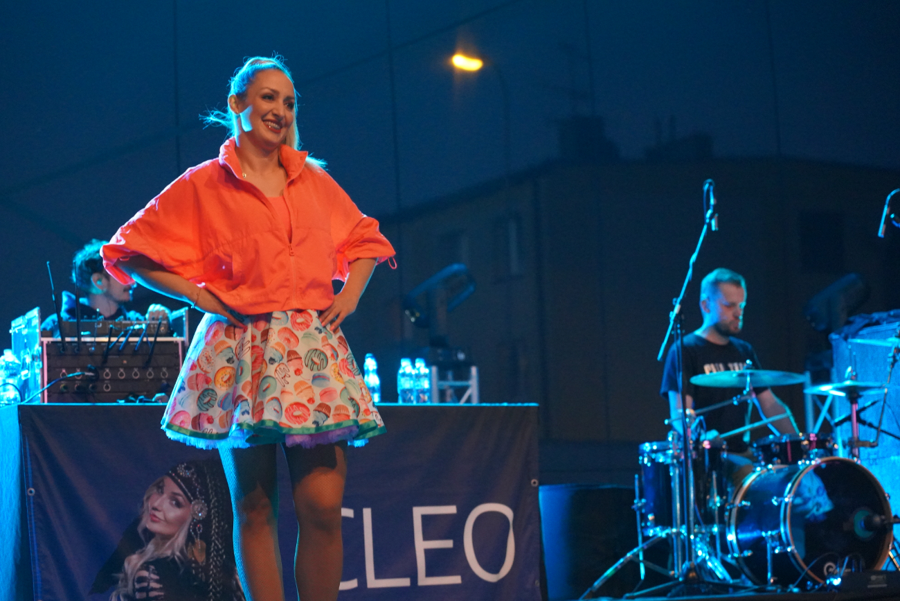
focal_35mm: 105
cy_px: 300
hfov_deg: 19.5
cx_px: 450
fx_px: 2625
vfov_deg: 13.0
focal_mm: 105
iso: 12800
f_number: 4
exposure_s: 1/125
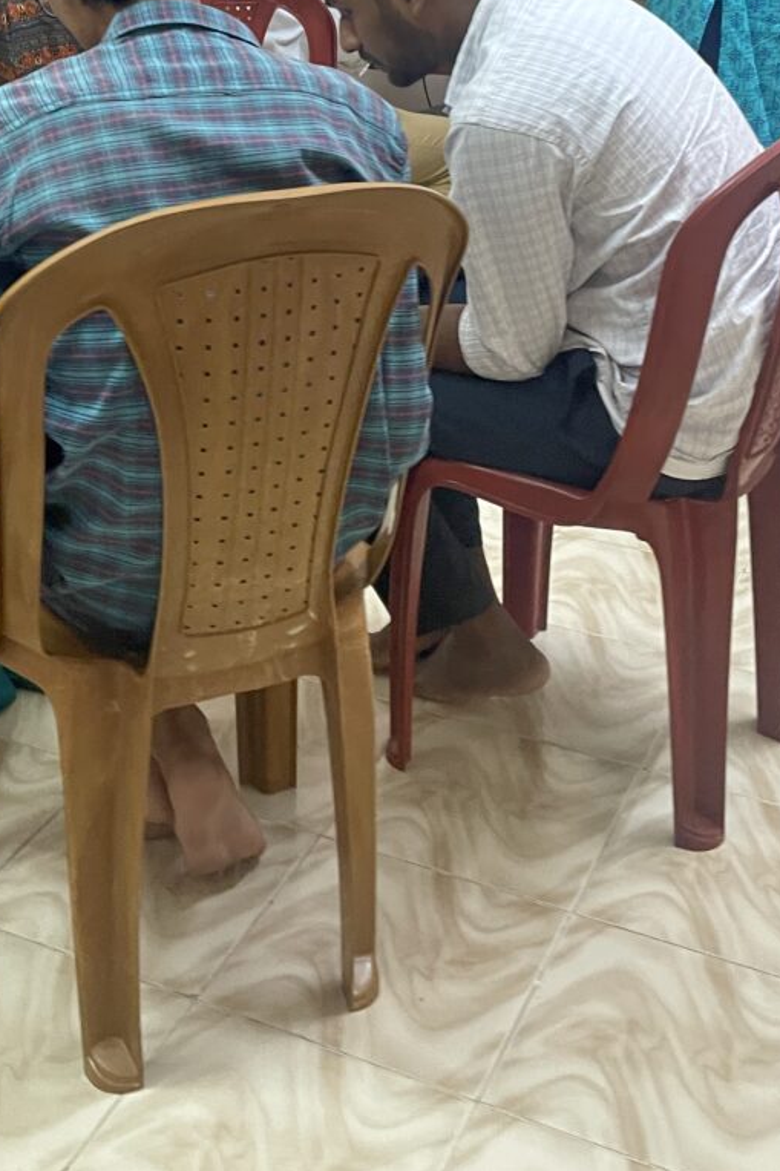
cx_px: 267
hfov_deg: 26.3
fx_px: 1658
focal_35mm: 51
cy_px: 221
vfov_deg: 37.4
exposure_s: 1/50
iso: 250
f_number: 1.6
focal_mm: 4.2
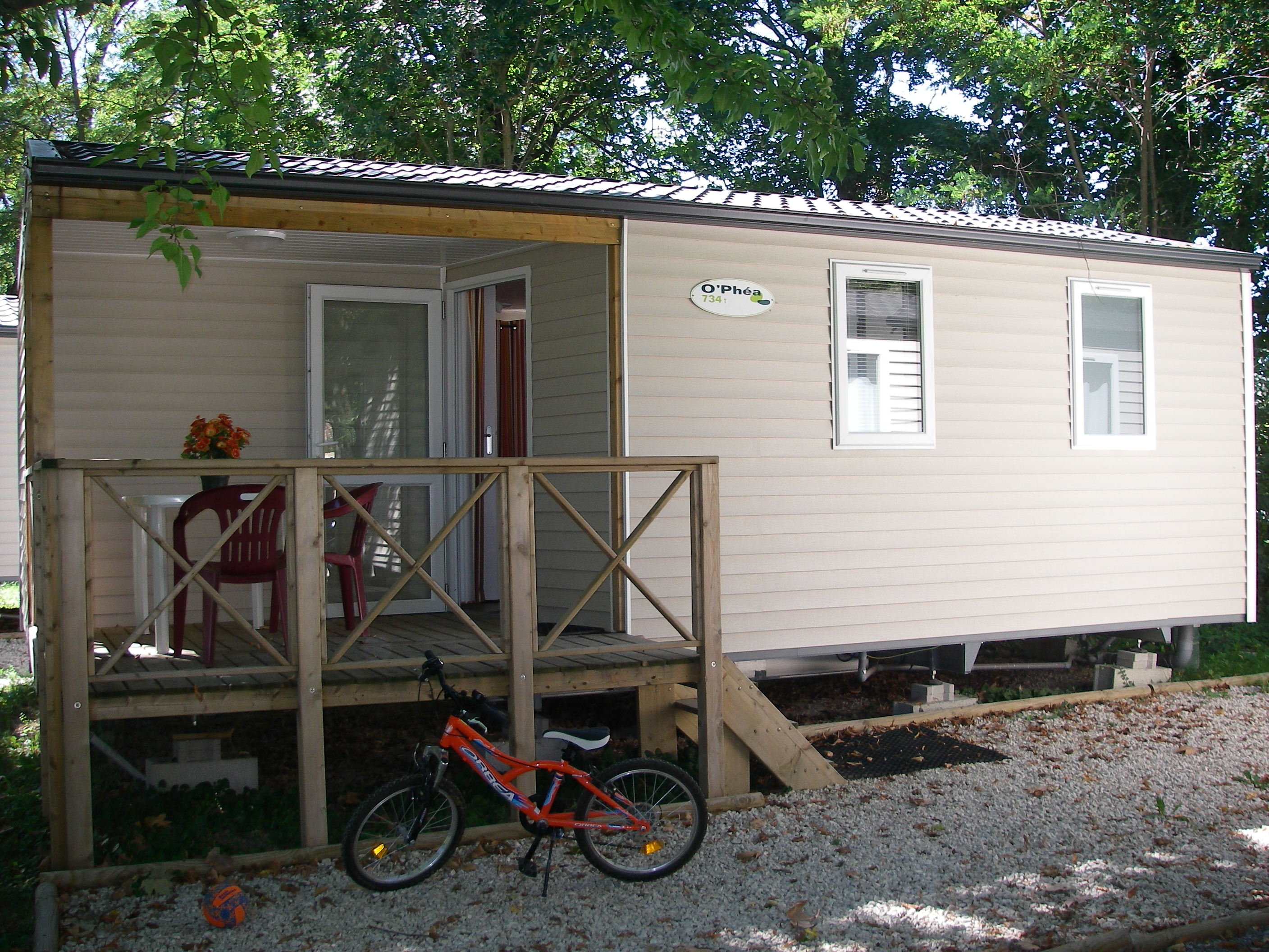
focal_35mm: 38
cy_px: 476
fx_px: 1393
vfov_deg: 37.7
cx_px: 634
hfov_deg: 49.0
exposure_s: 1/125
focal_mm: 6.3
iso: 64
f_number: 3.3
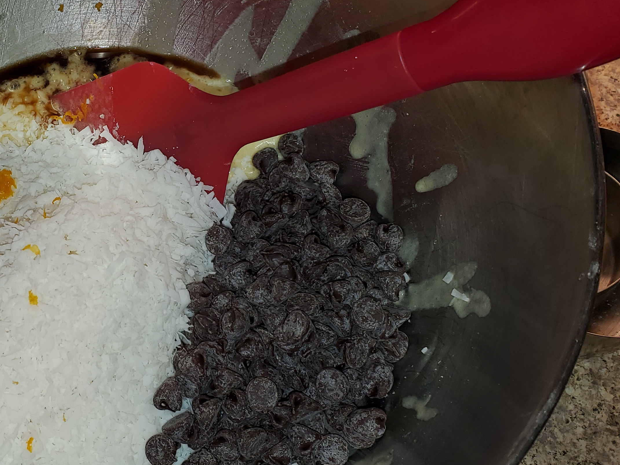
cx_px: 139
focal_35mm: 49
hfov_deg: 37.7
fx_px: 878
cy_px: 196
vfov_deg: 29.6
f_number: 2.4
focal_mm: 4.3
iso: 50
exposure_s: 1/176
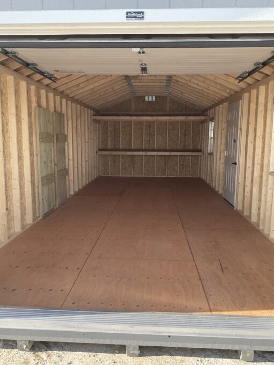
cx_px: 137
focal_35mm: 29
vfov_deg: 61.7
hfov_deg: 48.2
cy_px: 182
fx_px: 306
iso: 16
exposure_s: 1/461
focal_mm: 3
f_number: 1.8
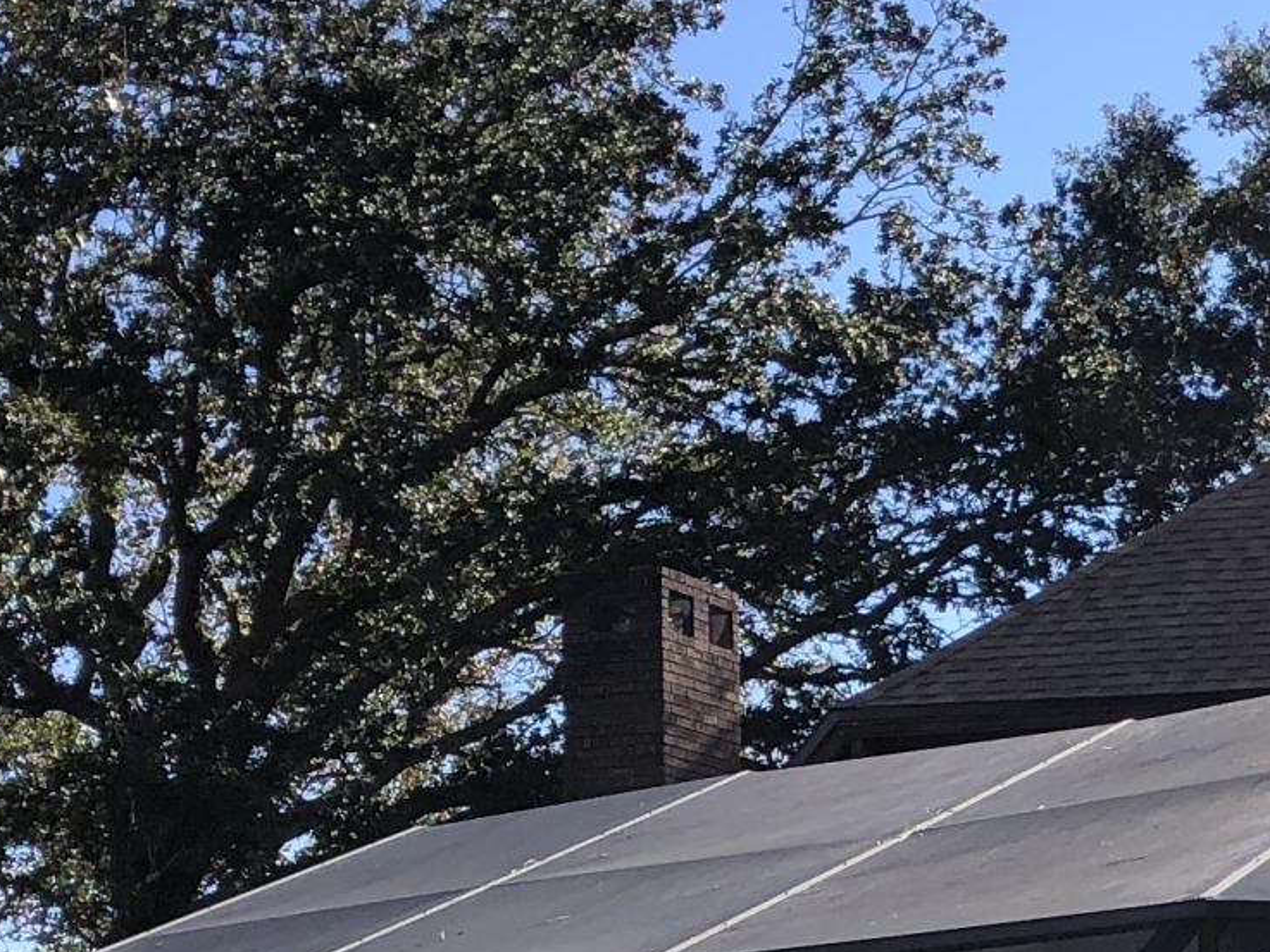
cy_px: 1148
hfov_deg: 16.6
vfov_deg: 12.7
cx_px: 1458
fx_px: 4183
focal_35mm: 114
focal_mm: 3.99
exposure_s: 1/1200
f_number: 1.8
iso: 20
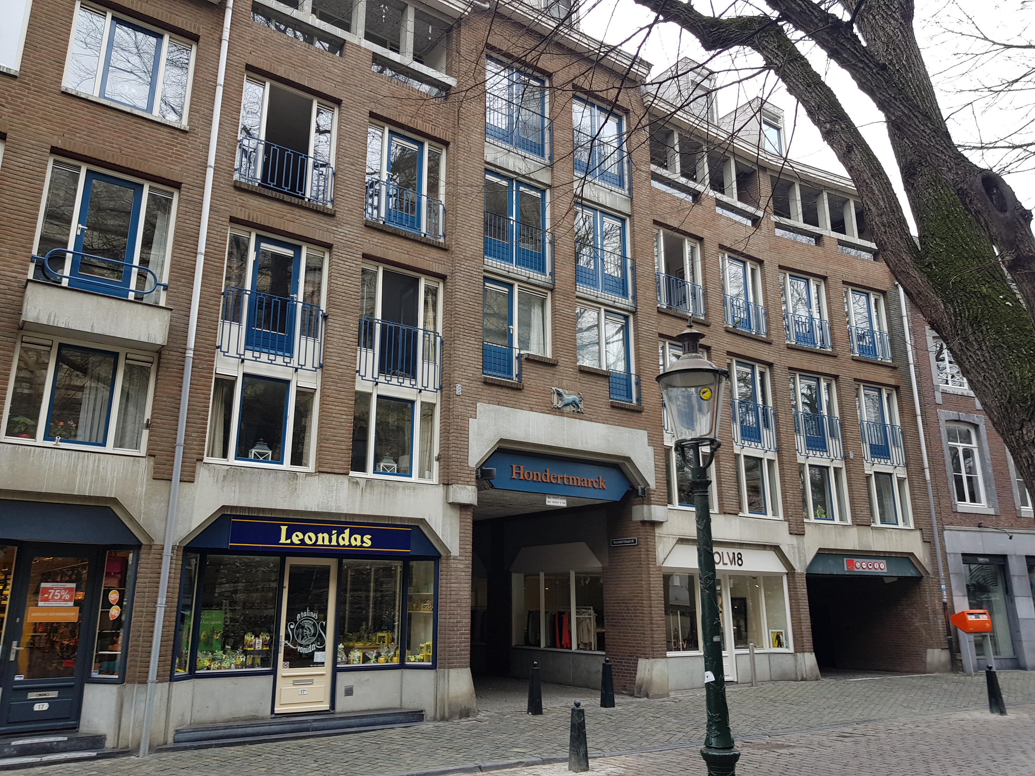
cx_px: 518
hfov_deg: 67.3
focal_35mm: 26
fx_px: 777
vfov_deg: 53.1
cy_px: 388
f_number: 1.7
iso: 40
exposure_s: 1/112
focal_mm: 4.2
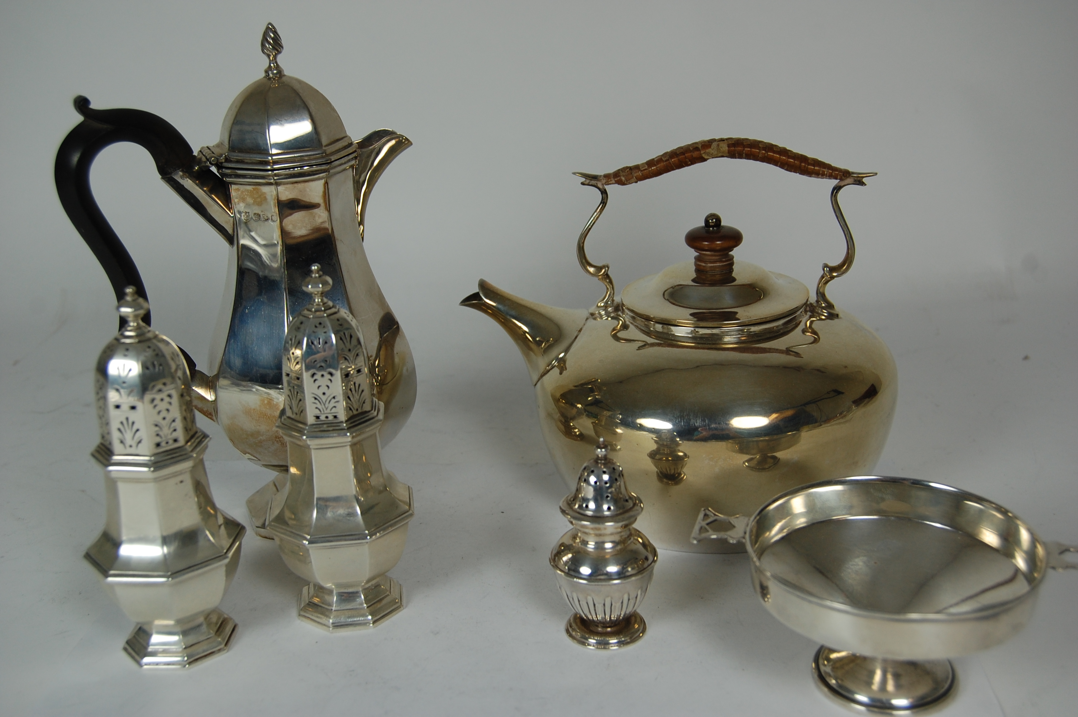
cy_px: 358
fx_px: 1346
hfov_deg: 43.6
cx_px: 539
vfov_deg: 29.8
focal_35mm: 45
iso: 220
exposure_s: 1/125
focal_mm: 30
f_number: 5.6
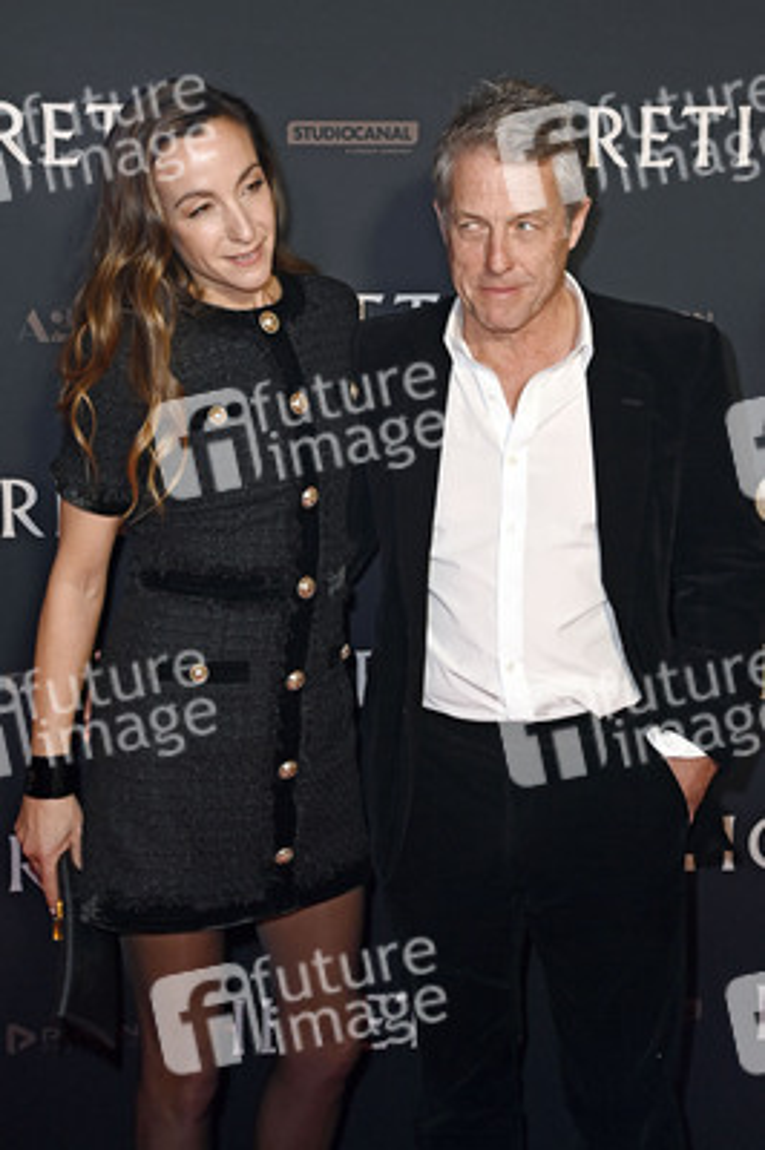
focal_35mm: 46
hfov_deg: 29.2
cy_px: 575
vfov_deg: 42.8
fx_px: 1469
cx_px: 382
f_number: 5.6
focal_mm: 46
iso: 1600
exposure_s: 1/200
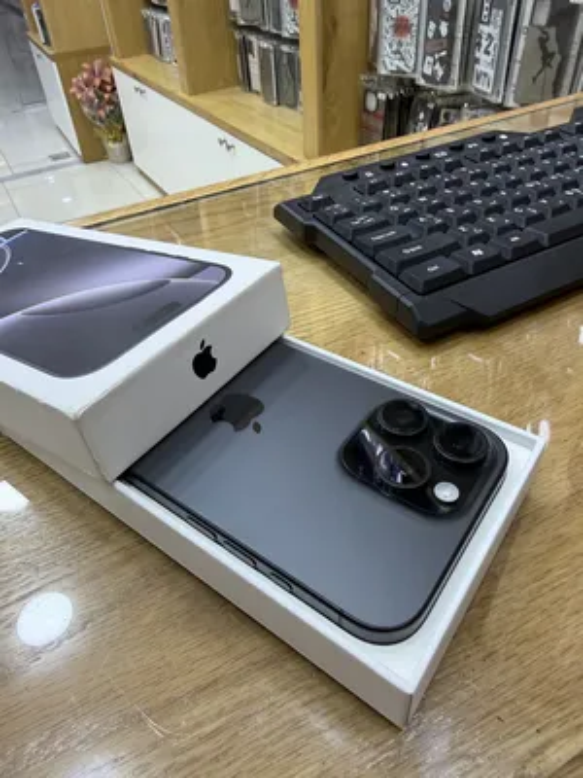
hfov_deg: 56.8
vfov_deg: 71.6
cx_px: 292
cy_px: 389
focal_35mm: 24
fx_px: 539
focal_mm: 2.22
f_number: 2.2
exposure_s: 1/121
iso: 100
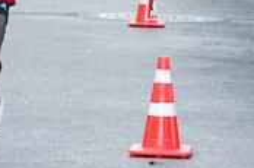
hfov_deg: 6.2
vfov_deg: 4.1
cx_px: -42
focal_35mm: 331
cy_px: -52
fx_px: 2329
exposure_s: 1/1250
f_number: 4
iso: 1250
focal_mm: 70
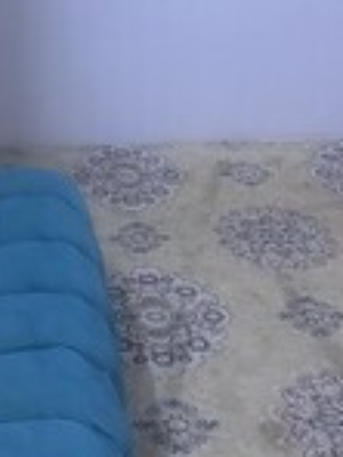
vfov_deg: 26.3
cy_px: 178
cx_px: 45
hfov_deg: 19.6
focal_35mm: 74
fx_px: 978
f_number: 1.78
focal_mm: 6.76
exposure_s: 1/60
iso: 640
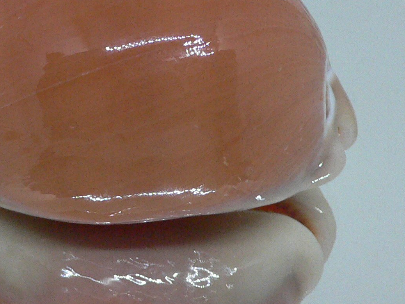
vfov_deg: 21.5
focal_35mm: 68
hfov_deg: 28.3
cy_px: 102
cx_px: 114
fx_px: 795
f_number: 2.8
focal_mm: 4.6
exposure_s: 1/50
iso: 200
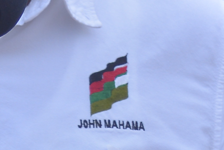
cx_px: -59
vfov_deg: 1.0
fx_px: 8172
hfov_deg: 1.6
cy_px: -15
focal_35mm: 1313
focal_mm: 185
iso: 500
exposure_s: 1/160
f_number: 5.6
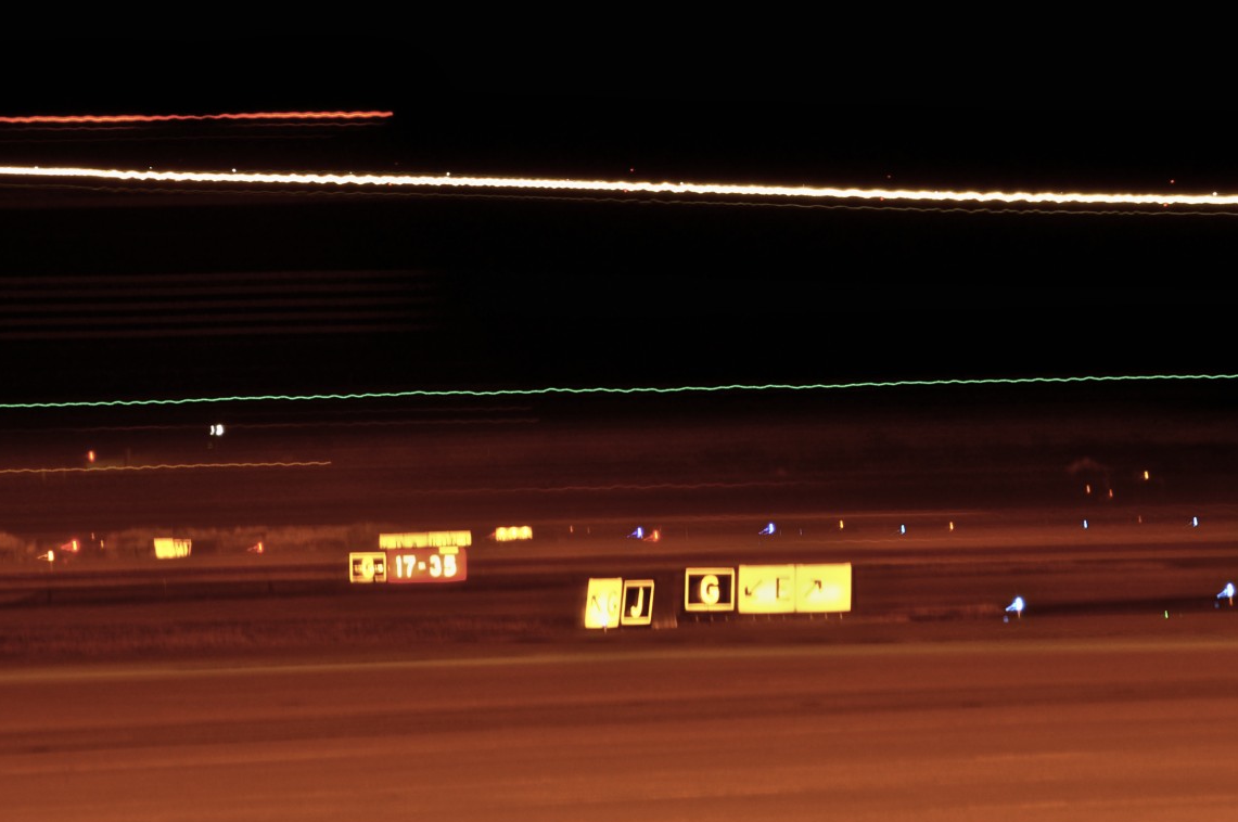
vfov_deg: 4.2
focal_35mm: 327
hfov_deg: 6.3
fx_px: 11232
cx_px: 897
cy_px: 185
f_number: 8
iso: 200
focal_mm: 116
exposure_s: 15
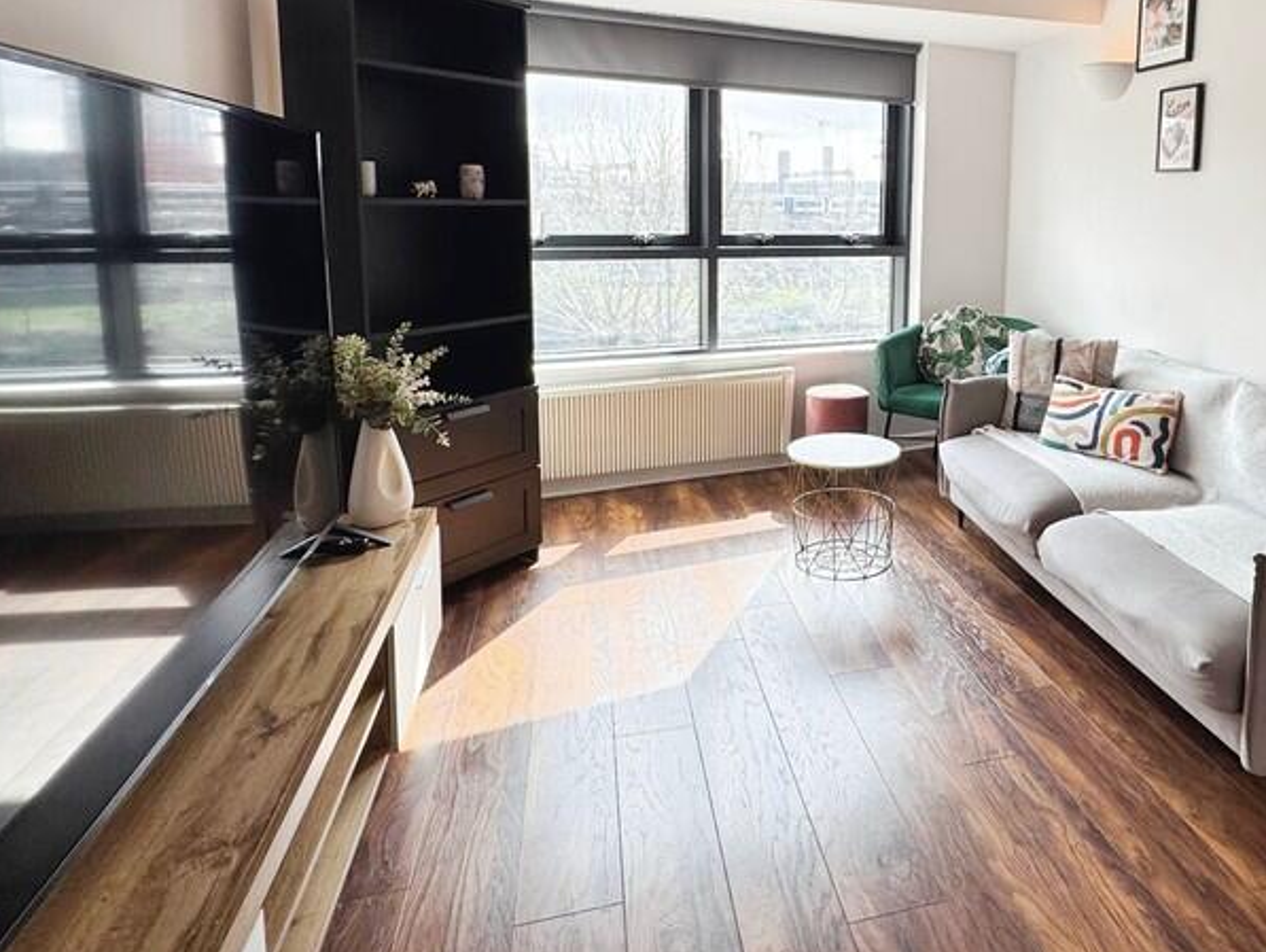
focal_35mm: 24
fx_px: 879
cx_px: 863
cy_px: 334
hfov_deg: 69.1
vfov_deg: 55.9
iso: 40
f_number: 2.2
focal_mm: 2.22
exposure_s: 1/249
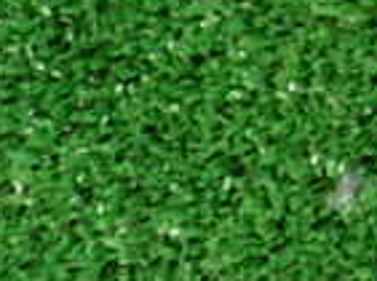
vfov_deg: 10.4
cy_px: -313
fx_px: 1390
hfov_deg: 13.6
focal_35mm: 128
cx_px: 703
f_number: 2.3
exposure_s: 1/30
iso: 400
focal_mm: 5.4
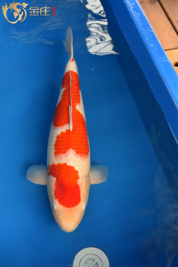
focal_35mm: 48
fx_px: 356
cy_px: 134
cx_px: 89
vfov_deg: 41.1
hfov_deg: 28.1
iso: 640
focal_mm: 48
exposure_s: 1/60
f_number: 4
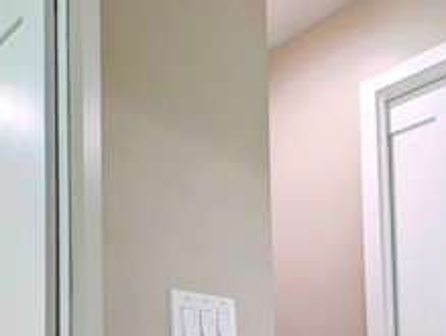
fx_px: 452
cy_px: 376
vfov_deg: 34.7
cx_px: 212
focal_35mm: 35
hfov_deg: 52.5
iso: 39
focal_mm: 2.23
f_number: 1.95
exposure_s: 1/40
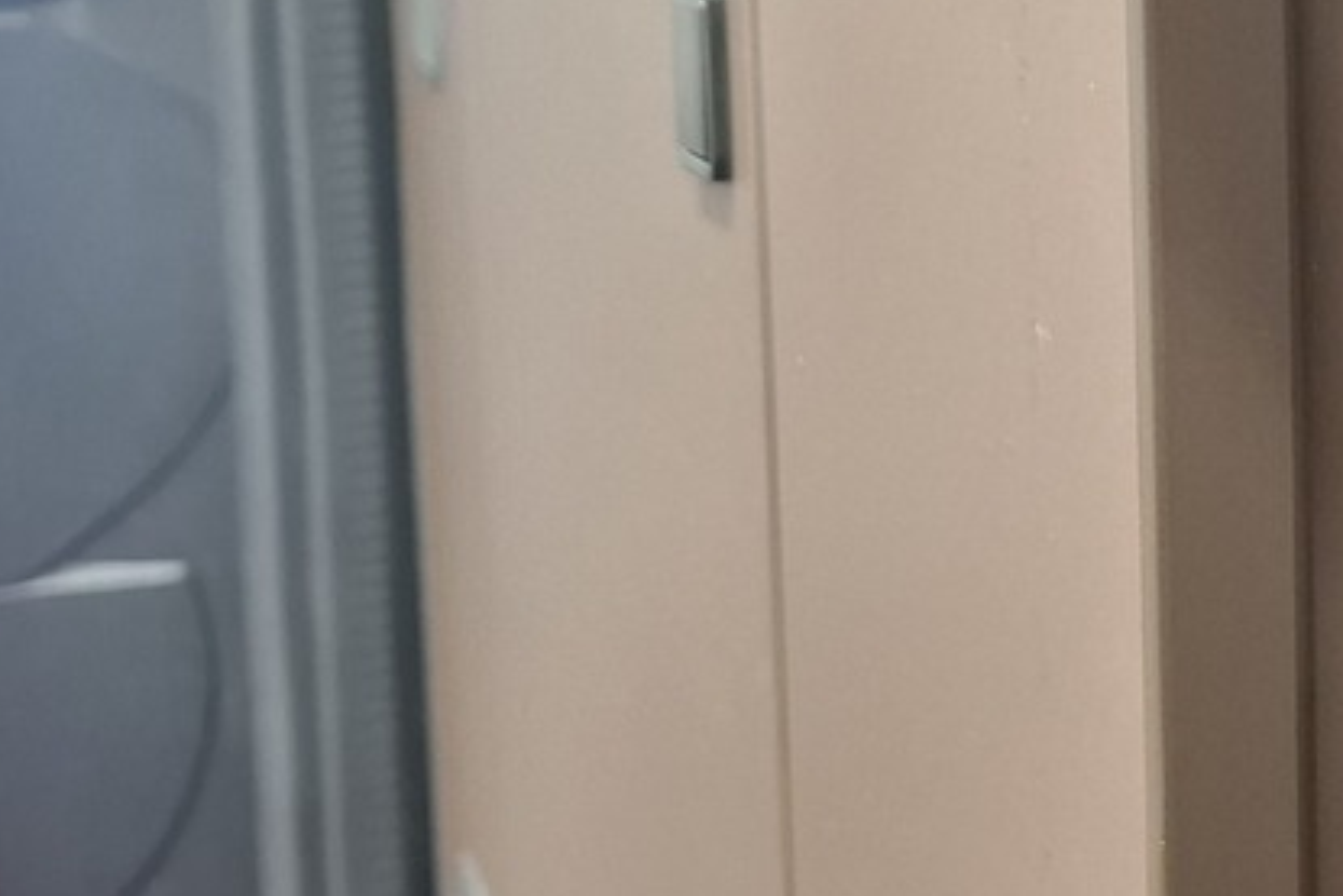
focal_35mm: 83
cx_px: 1968
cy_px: 327
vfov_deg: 16.4
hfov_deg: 21.0
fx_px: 3097
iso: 500
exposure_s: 1/24
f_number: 1.8
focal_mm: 5.54
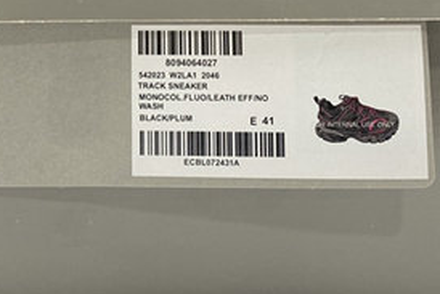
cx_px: 128
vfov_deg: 18.4
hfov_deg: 28.9
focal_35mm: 69
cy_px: -88
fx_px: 844
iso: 100
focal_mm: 4.25
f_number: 1.8
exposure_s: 1/50
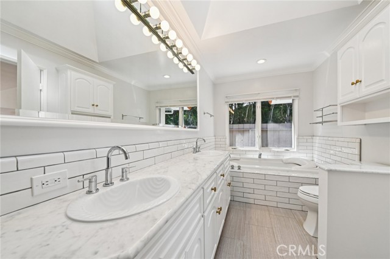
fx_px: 141
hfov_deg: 108.4
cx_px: 195
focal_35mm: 13
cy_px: 130
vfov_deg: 85.4
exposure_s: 1/40
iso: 250
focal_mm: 13
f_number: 8
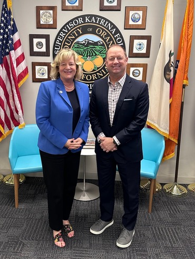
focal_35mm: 24
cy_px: 130
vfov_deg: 71.6
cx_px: 98
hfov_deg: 56.8
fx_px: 180
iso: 250
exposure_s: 1/60
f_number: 1.78
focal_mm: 6.86
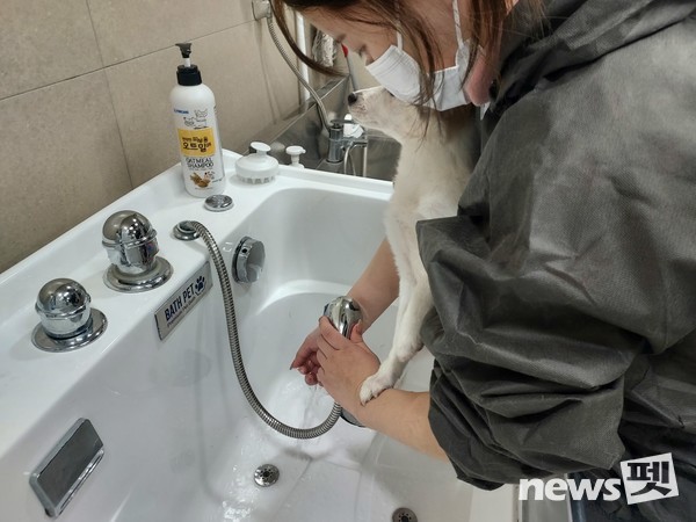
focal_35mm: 24
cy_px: 261
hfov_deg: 71.6
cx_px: 348
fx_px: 483
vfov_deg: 56.8
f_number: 1.8
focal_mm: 4.6
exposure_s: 1/60
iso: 64
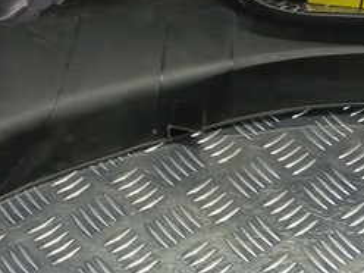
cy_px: -90
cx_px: -37
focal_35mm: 95
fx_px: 999
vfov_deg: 14.8
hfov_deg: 19.8
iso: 234
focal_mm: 4.11
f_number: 1.6
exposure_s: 1/50
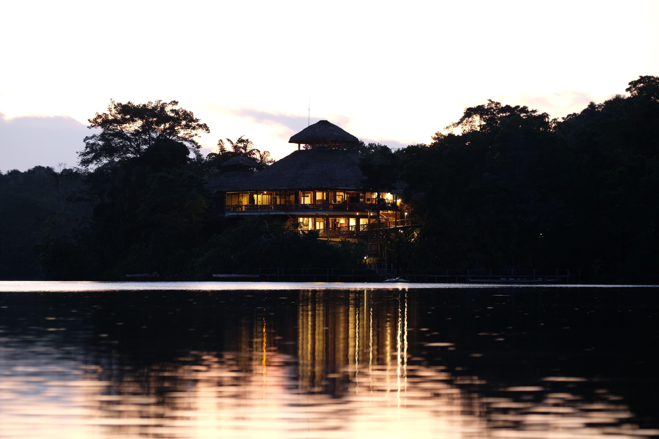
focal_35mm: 126
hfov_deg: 16.3
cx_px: 330
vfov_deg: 10.9
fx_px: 2306
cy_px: 220
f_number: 2.8
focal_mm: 83.8
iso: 800
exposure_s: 1/8.5
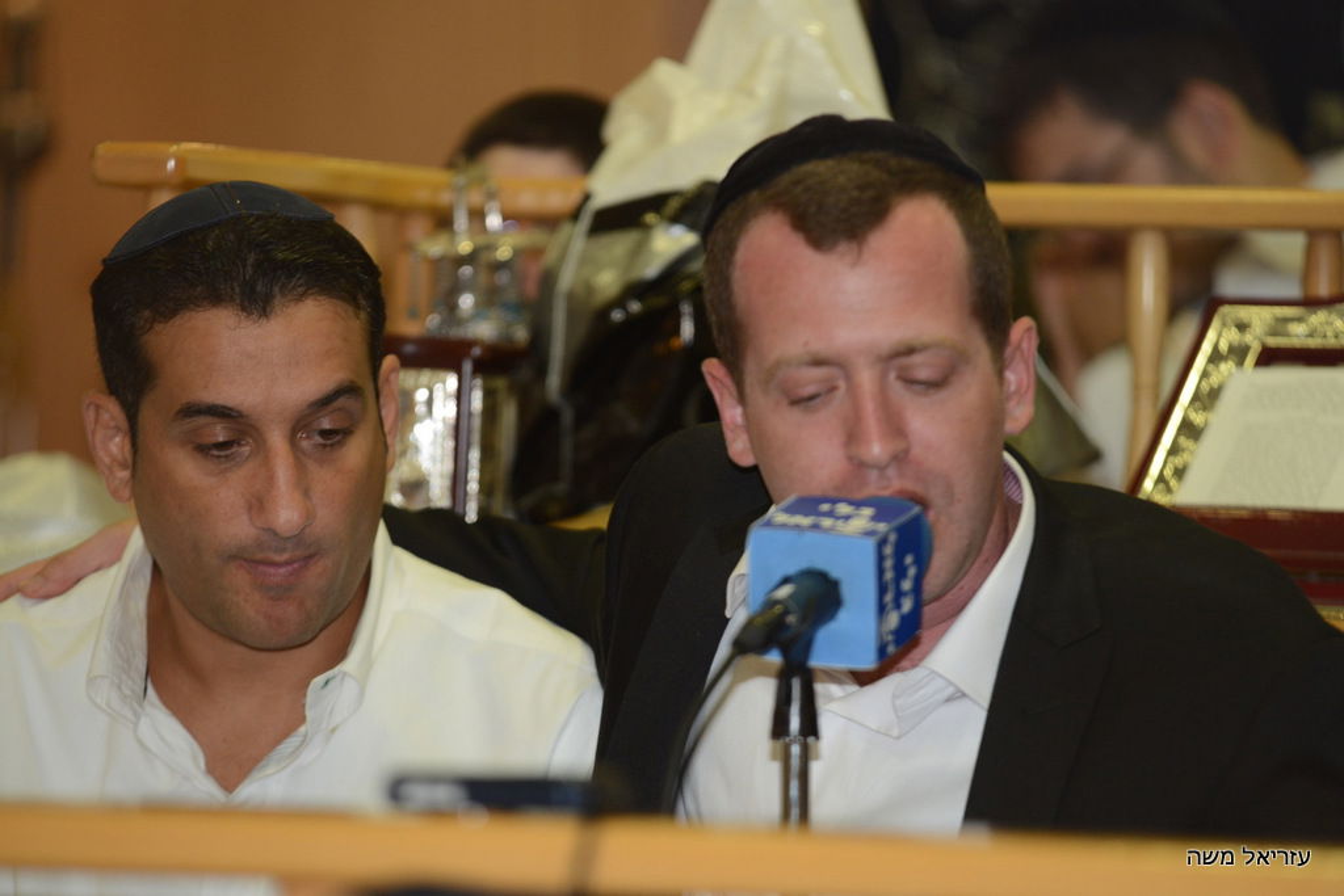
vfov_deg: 5.7
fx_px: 8961
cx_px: 672
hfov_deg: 8.6
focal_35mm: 240
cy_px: 448
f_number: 4
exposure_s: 1/200
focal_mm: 240
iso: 1600
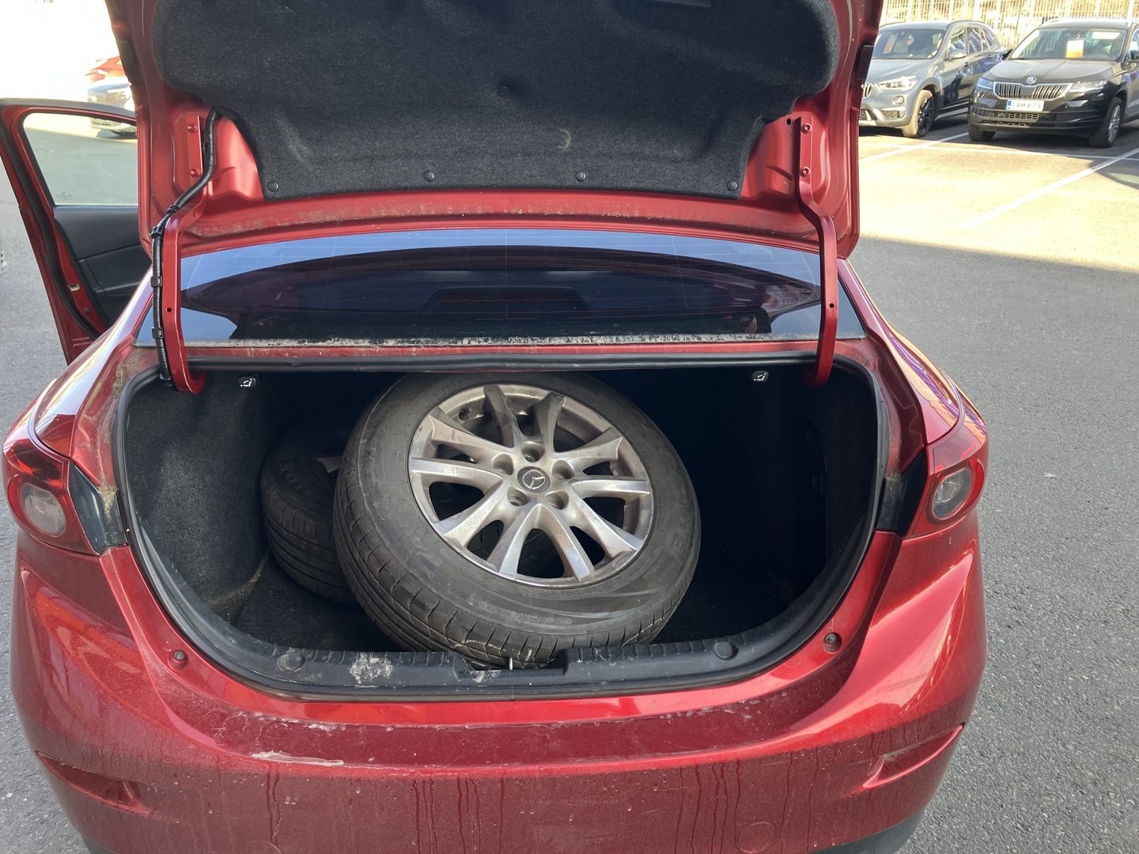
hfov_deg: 63.4
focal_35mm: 28
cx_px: 570
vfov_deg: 49.7
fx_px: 921
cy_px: 427
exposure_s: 1/100
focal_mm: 3.99
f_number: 1.8
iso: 40
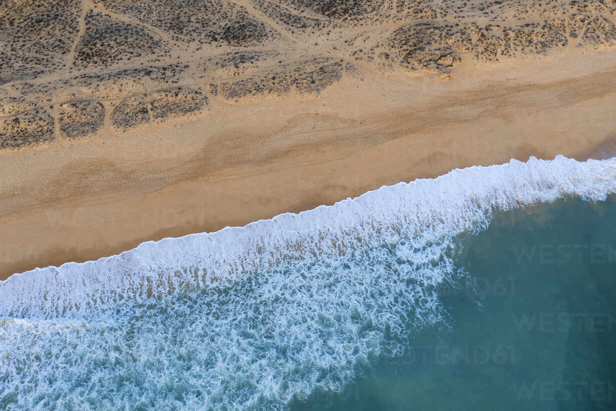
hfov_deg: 65.5
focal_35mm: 28
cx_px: 308
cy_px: 206
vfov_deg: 46.4
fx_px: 479
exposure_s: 1/80
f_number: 4
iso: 100
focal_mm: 10.26
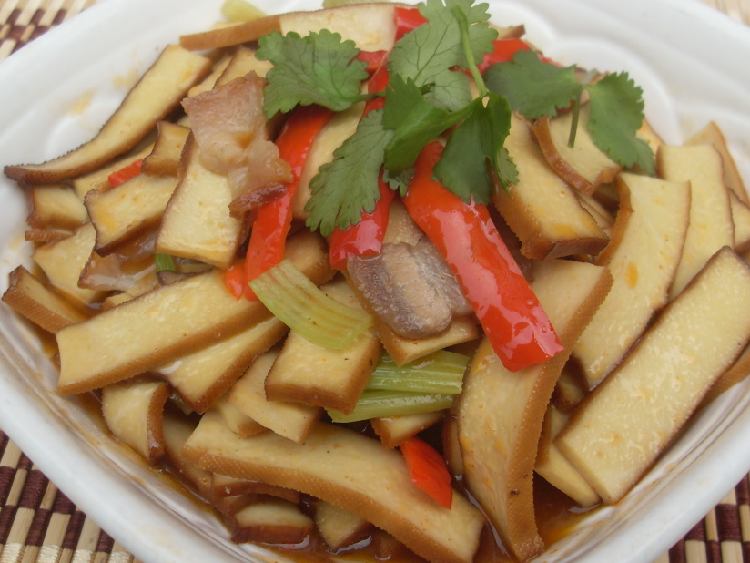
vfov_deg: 31.5
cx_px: 389
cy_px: 300
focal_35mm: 46
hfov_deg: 41.2
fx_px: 997
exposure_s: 1/180
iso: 80
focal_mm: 6.3
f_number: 7
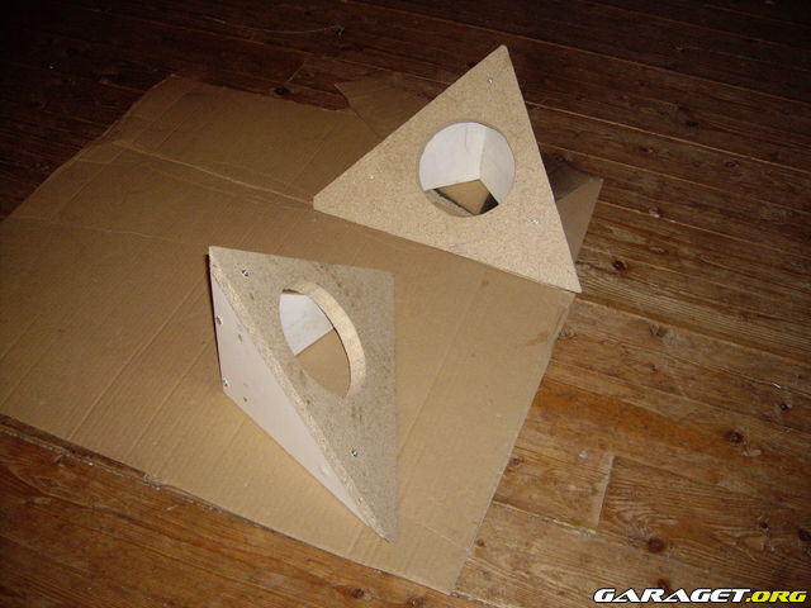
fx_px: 890
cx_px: 406
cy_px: 304
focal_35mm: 38
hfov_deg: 49.0
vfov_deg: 37.7
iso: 200
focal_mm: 6.2
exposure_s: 1/40
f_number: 2.7
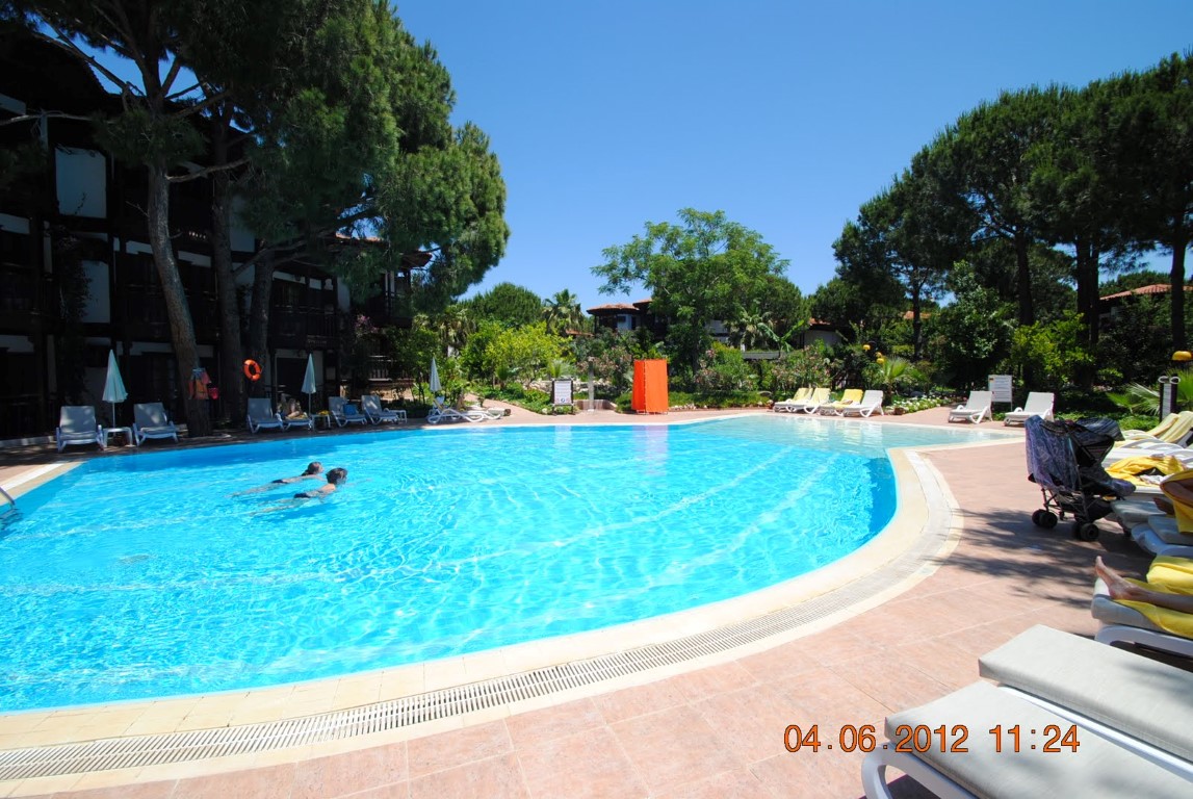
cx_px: 596
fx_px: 498
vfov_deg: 77.5
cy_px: 400
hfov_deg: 100.3
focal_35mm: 15
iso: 100
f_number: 8
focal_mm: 10
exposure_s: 1/250
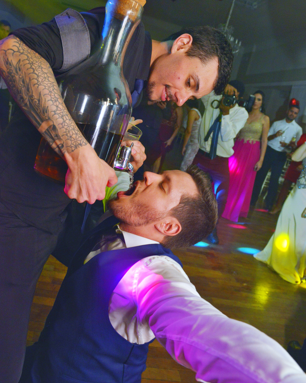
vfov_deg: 62.2
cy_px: 187
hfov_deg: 51.5
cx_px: 149
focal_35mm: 28
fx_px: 317
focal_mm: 24
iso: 1250
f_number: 5.6
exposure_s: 1/100
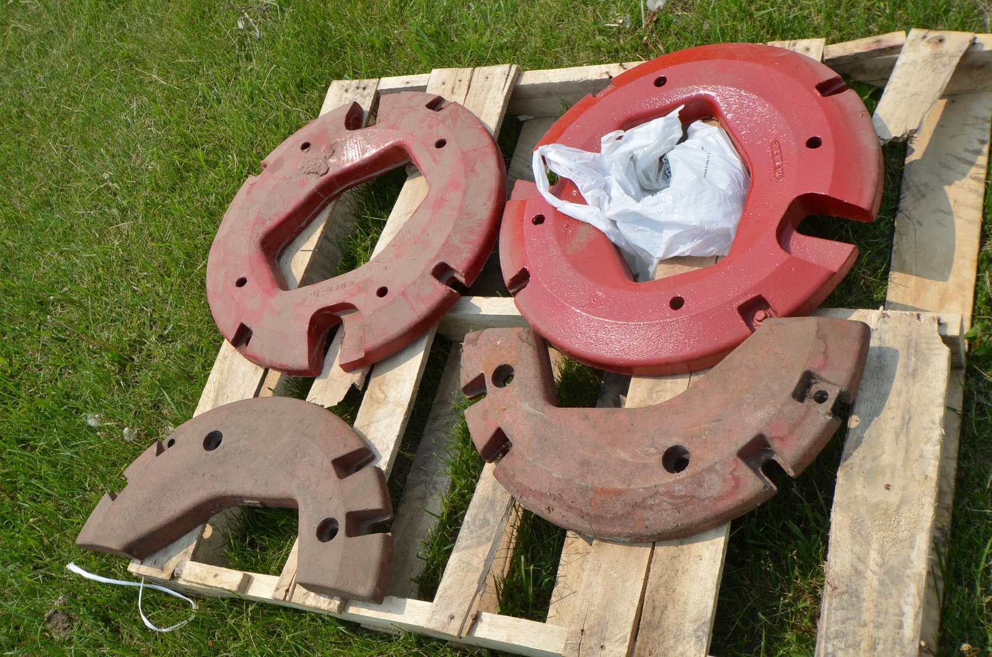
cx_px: 496
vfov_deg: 36.7
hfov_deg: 53.2
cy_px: 328
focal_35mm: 36
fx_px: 990
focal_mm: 24
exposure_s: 1/200
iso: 100
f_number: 10
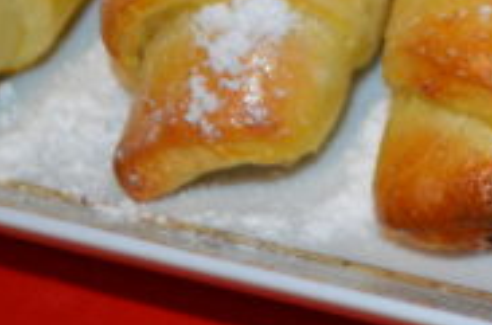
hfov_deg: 14.1
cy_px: 15
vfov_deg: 9.8
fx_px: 1881
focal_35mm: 138
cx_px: 699
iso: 560
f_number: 4
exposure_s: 1/60
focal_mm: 24
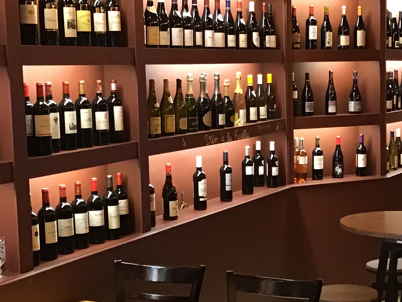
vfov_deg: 19.6
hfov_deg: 26.0
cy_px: 168
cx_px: 230
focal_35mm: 75
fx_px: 871
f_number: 2.4
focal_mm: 3.3
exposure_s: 1/25
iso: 200
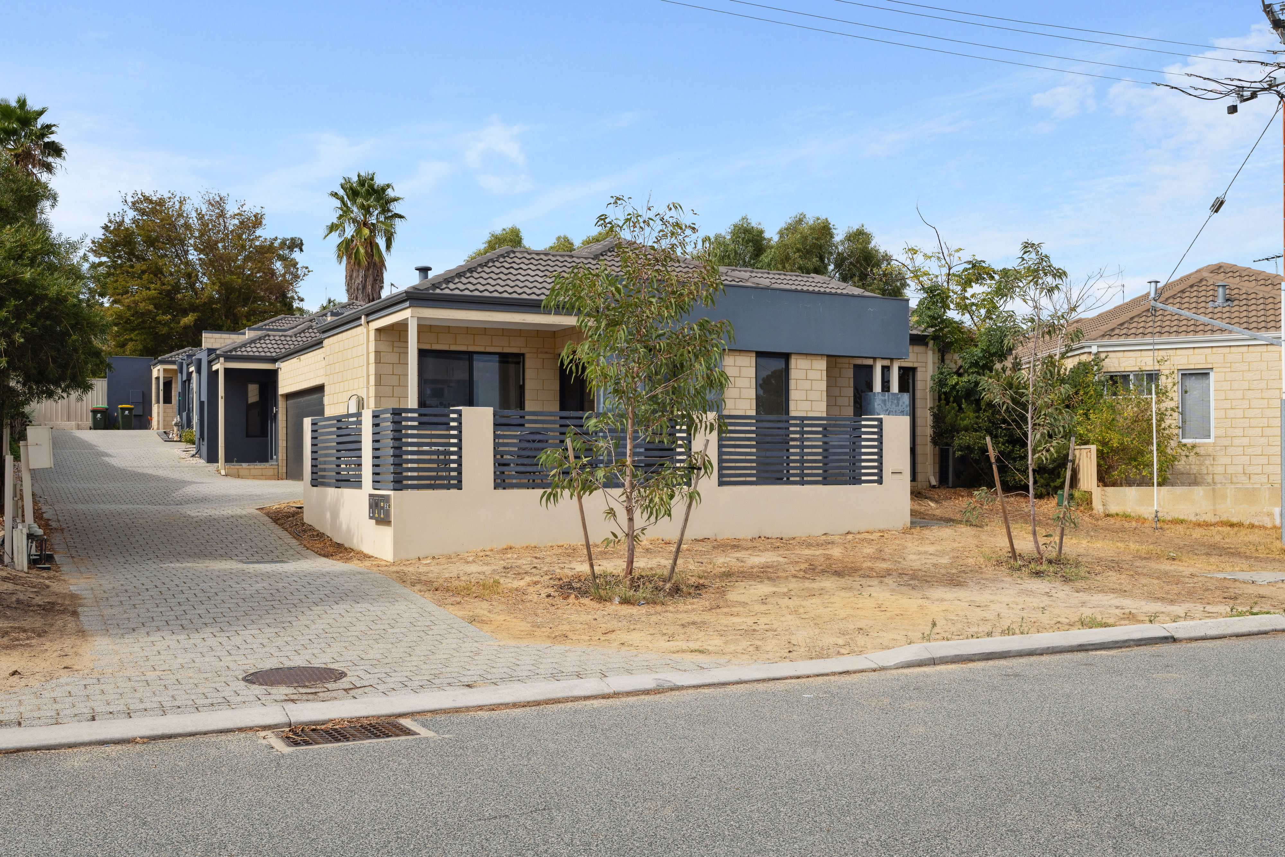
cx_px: 642
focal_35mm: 32
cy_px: 428
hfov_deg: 58.0
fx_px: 1160
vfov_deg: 40.5
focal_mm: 32.5
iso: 200
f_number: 8
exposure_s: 1/640
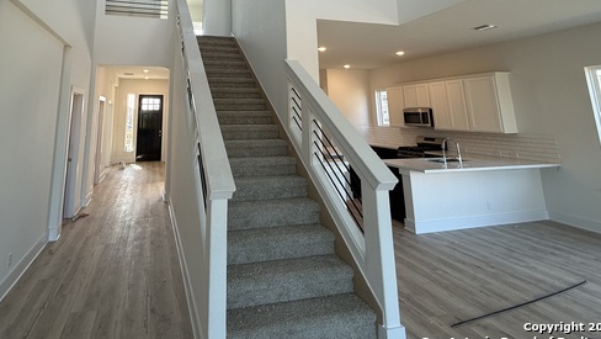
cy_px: 53
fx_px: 319
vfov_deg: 51.3
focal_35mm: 20
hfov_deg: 85.0
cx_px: 228
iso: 100
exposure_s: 1/120
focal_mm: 2.22
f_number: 2.2
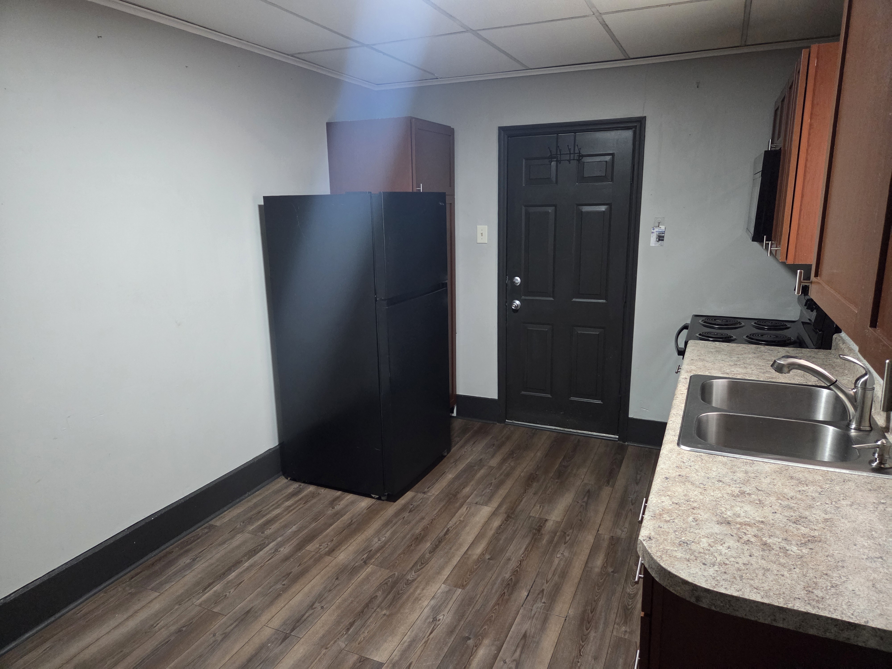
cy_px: 334
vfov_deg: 58.9
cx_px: 446
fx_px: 593
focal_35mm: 23
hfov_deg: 73.9
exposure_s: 1/120
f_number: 1.8
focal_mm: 5.4
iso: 1600
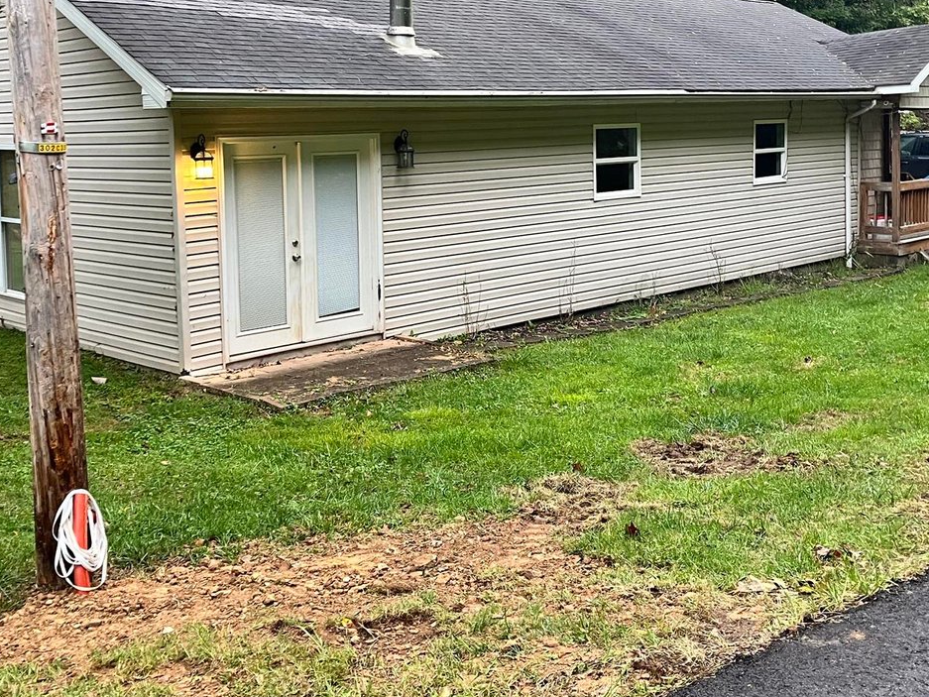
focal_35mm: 42
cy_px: 210
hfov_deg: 44.8
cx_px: 458
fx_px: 1127
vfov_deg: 33.9
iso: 125
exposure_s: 1/94
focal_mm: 5.1
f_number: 1.6
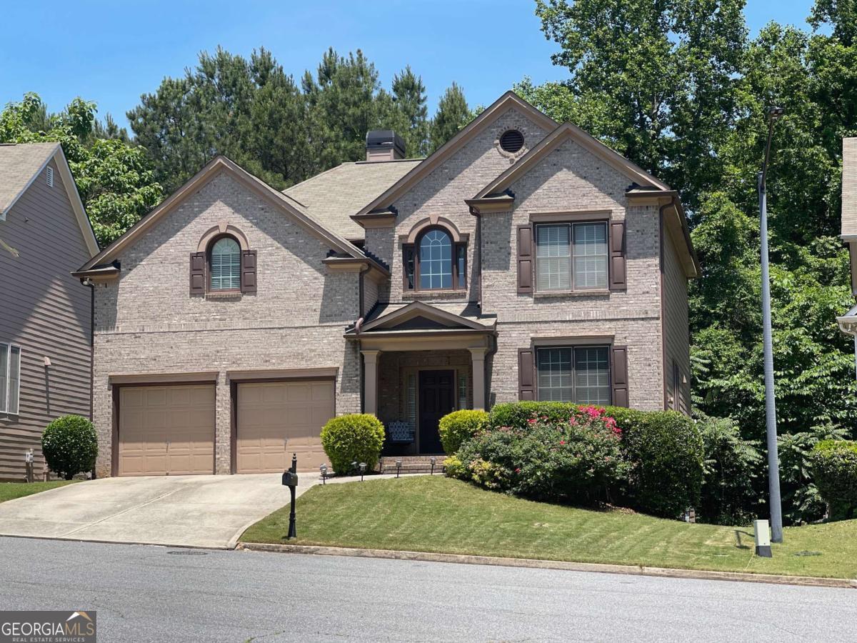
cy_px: 322
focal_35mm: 64
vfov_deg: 22.9
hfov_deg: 30.3
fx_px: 1584
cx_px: 428
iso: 20
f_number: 2.2
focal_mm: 7.5
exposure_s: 1/686
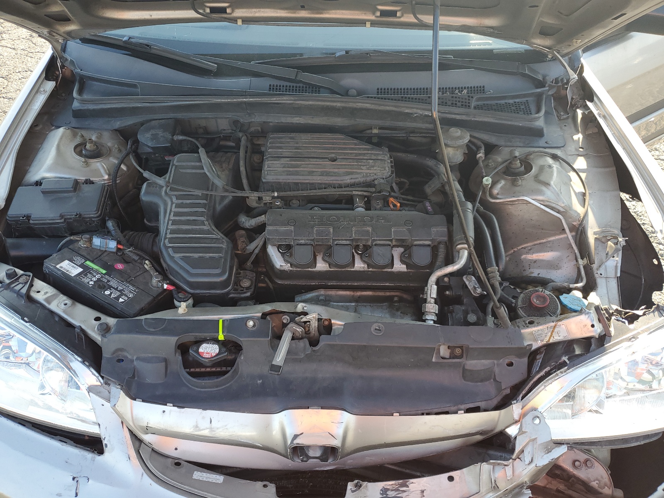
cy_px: 249
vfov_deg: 53.1
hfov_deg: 67.3
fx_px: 499
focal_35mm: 26
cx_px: 332
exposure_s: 1/270
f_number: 1.5
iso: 50
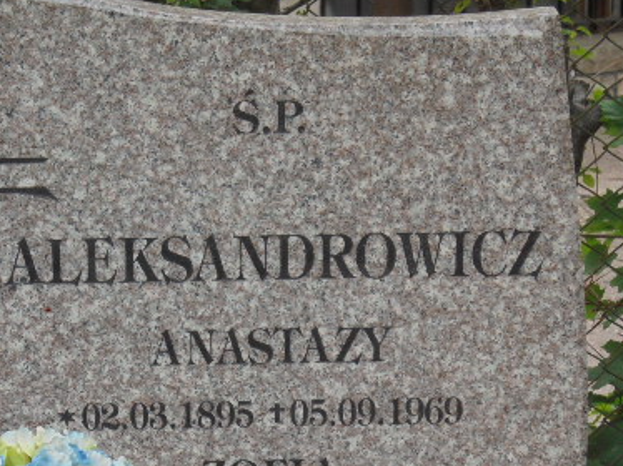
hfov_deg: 12.3
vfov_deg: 9.2
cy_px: 374
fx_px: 2896
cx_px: 212
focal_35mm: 161
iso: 100
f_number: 4.7
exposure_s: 1/40
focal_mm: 16.9
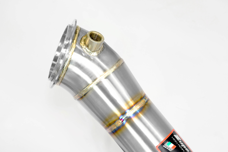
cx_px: 114
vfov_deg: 10.2
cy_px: 76
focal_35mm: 135
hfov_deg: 15.2
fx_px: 855
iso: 2500
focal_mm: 90
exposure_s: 1/100
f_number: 13
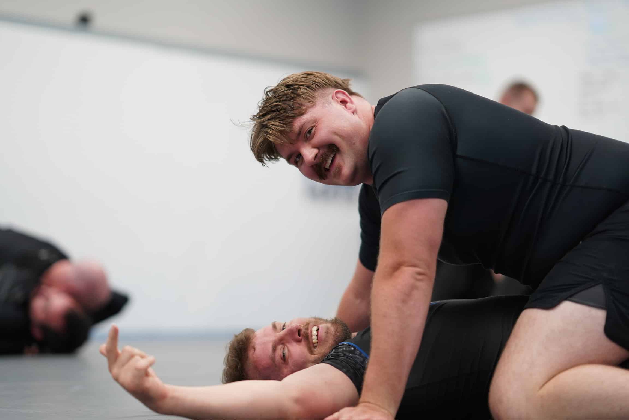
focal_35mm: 85
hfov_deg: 23.9
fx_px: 1485
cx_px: 314
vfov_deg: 16.1
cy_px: 210
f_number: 1.4
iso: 1250
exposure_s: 1/500
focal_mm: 85
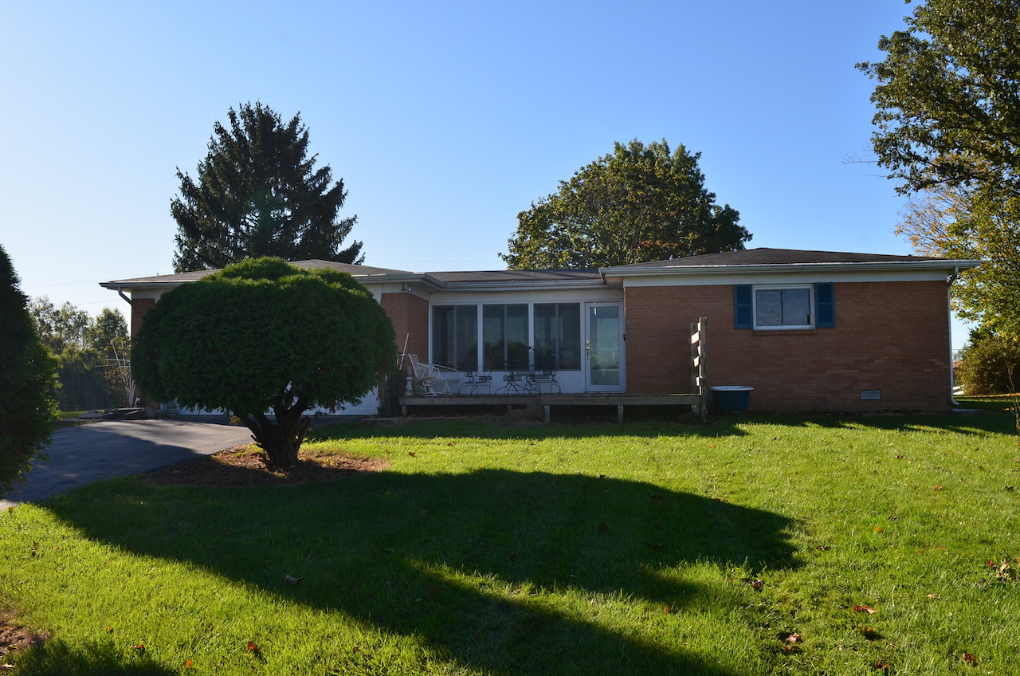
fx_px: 933
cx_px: 510
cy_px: 338
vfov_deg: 39.8
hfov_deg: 57.3
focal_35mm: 33
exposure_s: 1/320
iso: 200
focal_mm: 22
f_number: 10
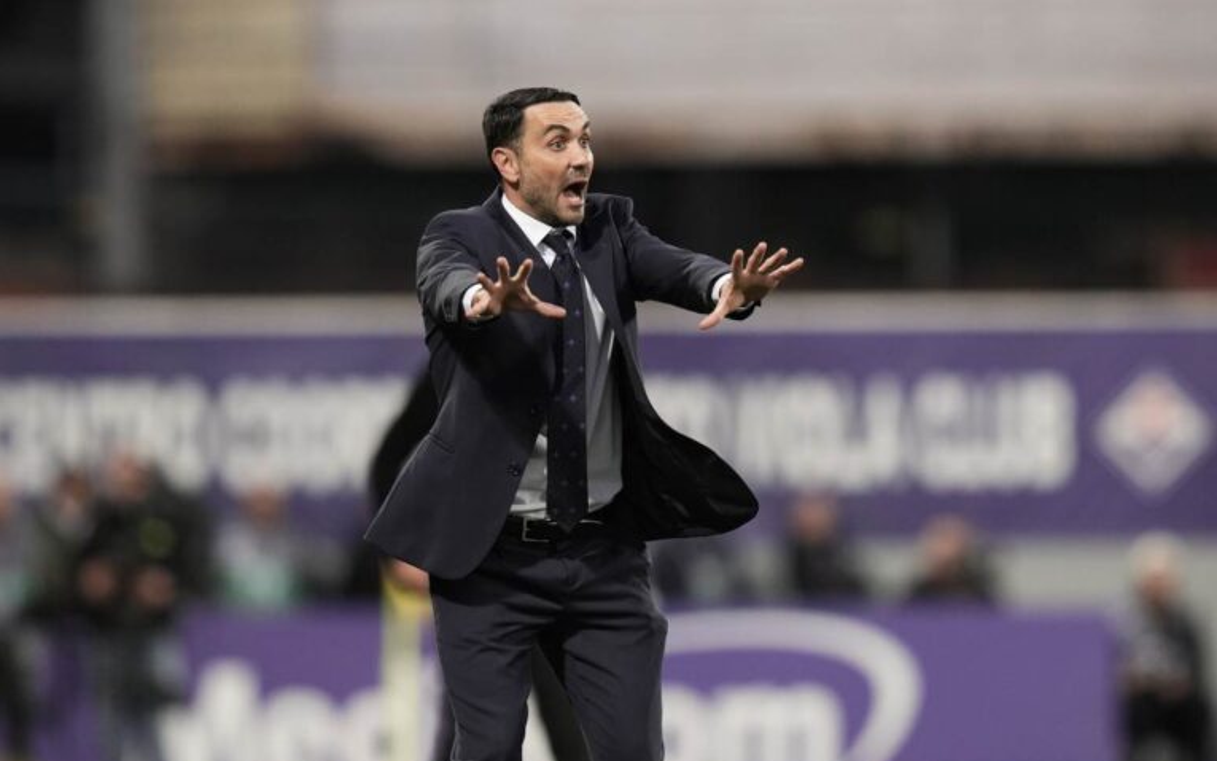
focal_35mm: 409
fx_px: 13564
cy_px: 403
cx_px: 608
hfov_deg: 5.1
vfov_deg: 3.2
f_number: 3.2
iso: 2000
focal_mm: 400
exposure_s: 1/1600
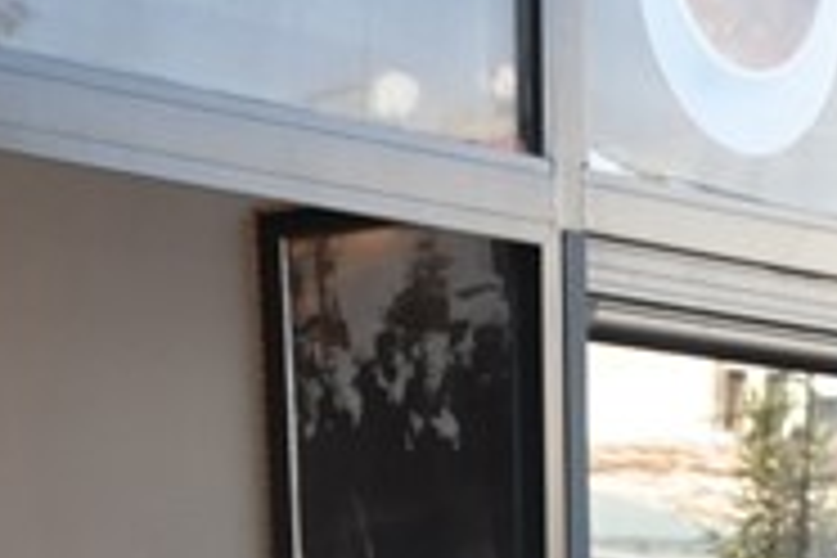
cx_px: 549
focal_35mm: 209
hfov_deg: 9.8
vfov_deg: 6.5
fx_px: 4859
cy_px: 882
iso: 1250
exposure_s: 1/125
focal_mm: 40
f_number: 11
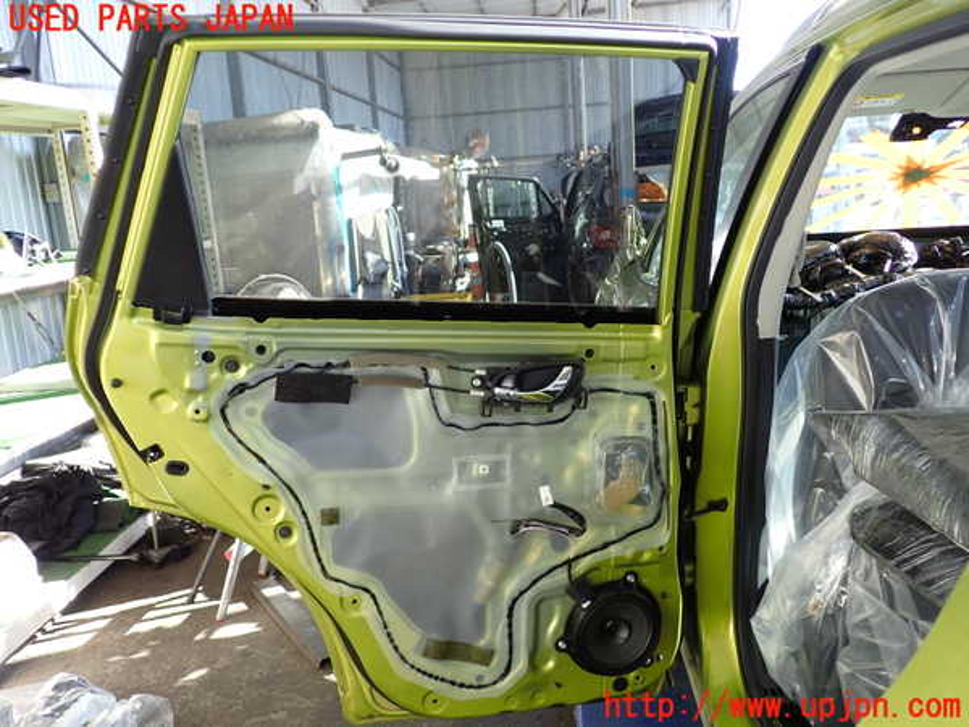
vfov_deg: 46.8
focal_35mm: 30
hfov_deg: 60.0
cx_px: 484
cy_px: 364
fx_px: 840
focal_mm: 5.4
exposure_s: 1/125
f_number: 2.3
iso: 125
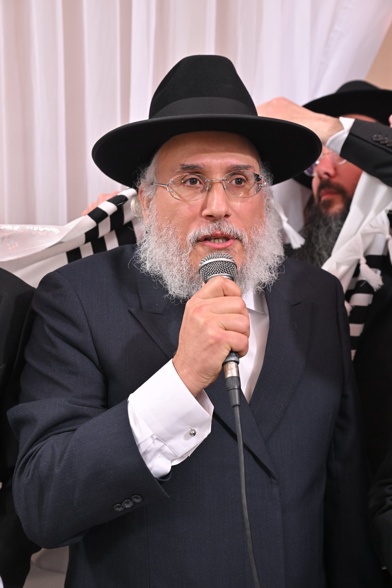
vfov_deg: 29.7
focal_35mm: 68
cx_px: 196
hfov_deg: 20.0
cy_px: 294
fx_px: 1111
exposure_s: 1/200
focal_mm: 68
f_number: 5.6
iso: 1000
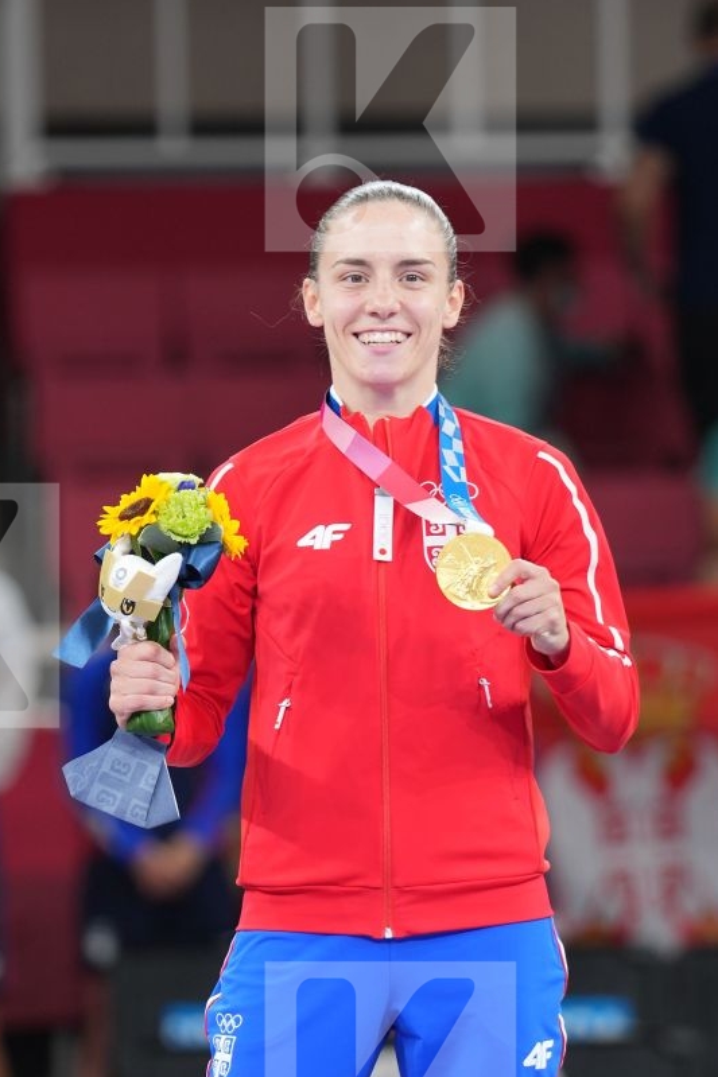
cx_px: 391
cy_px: 606
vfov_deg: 4.6
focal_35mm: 450
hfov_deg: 3.1
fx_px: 13467
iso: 320
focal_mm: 200
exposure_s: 1/250
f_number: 2.8
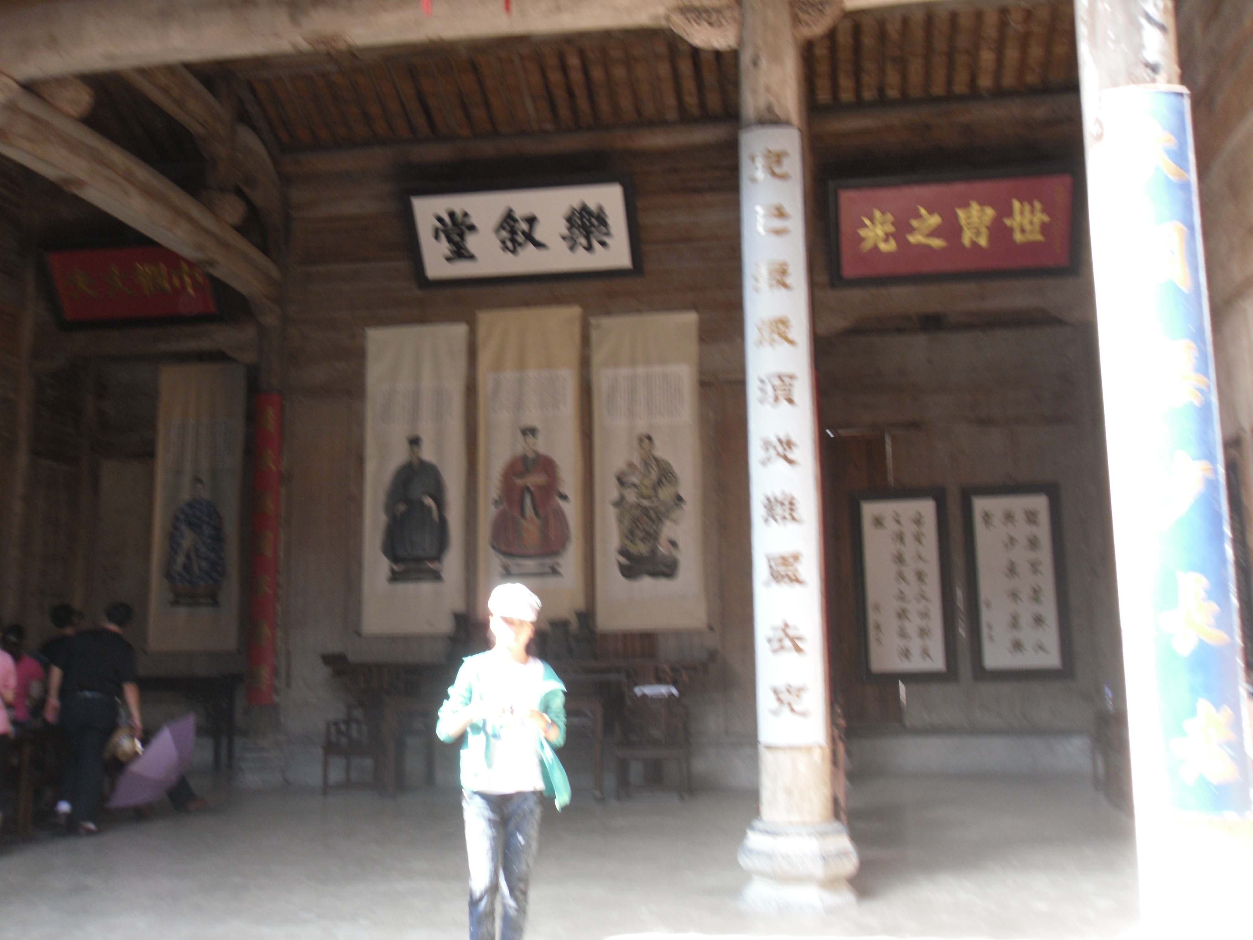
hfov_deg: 42.1
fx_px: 1629
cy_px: 470
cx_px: 626
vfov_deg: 32.2
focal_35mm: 45
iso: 100
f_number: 3.5
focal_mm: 6.3
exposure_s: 1/45
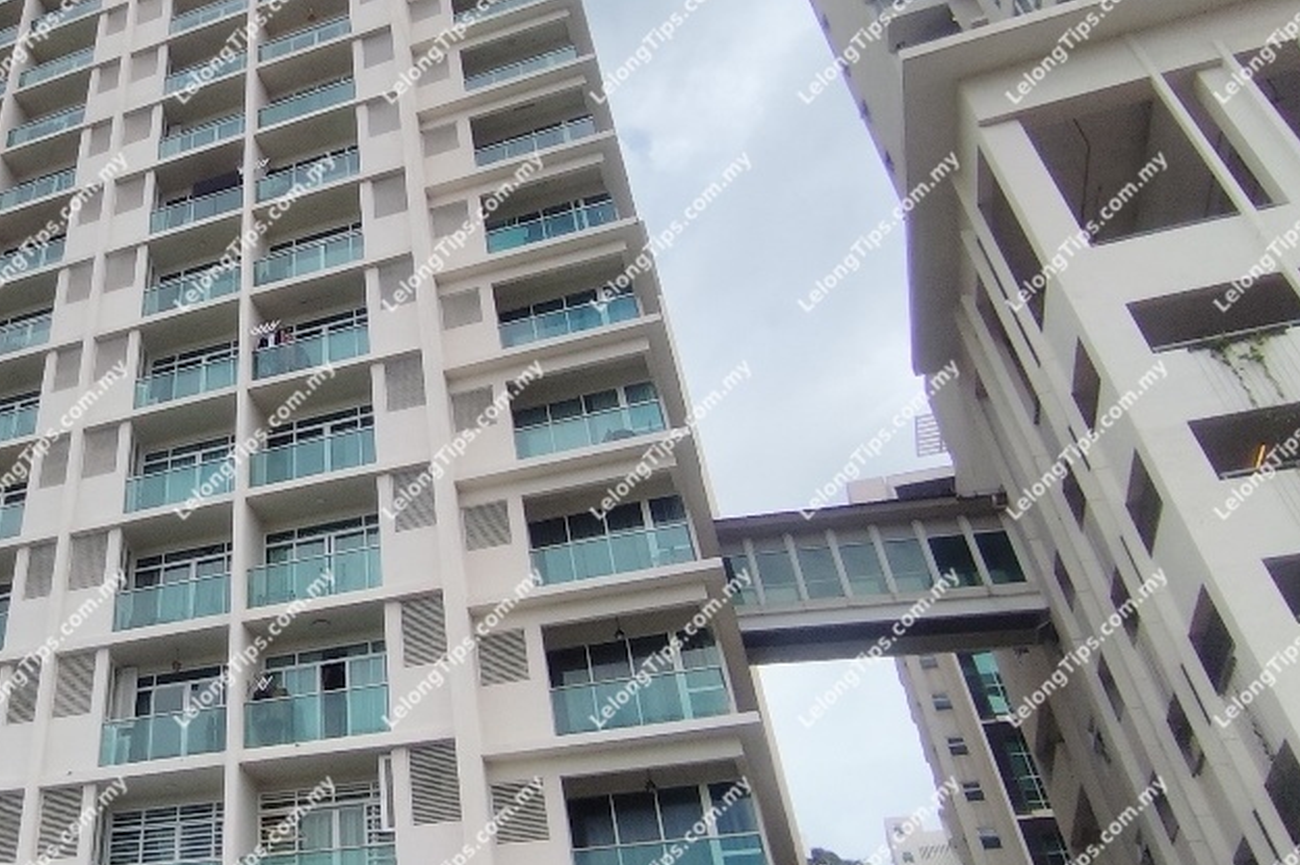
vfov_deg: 38.4
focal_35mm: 34
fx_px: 1227
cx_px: 229
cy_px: 290
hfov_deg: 51.7
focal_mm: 1.65
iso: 50
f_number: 2.2
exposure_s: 1/2847
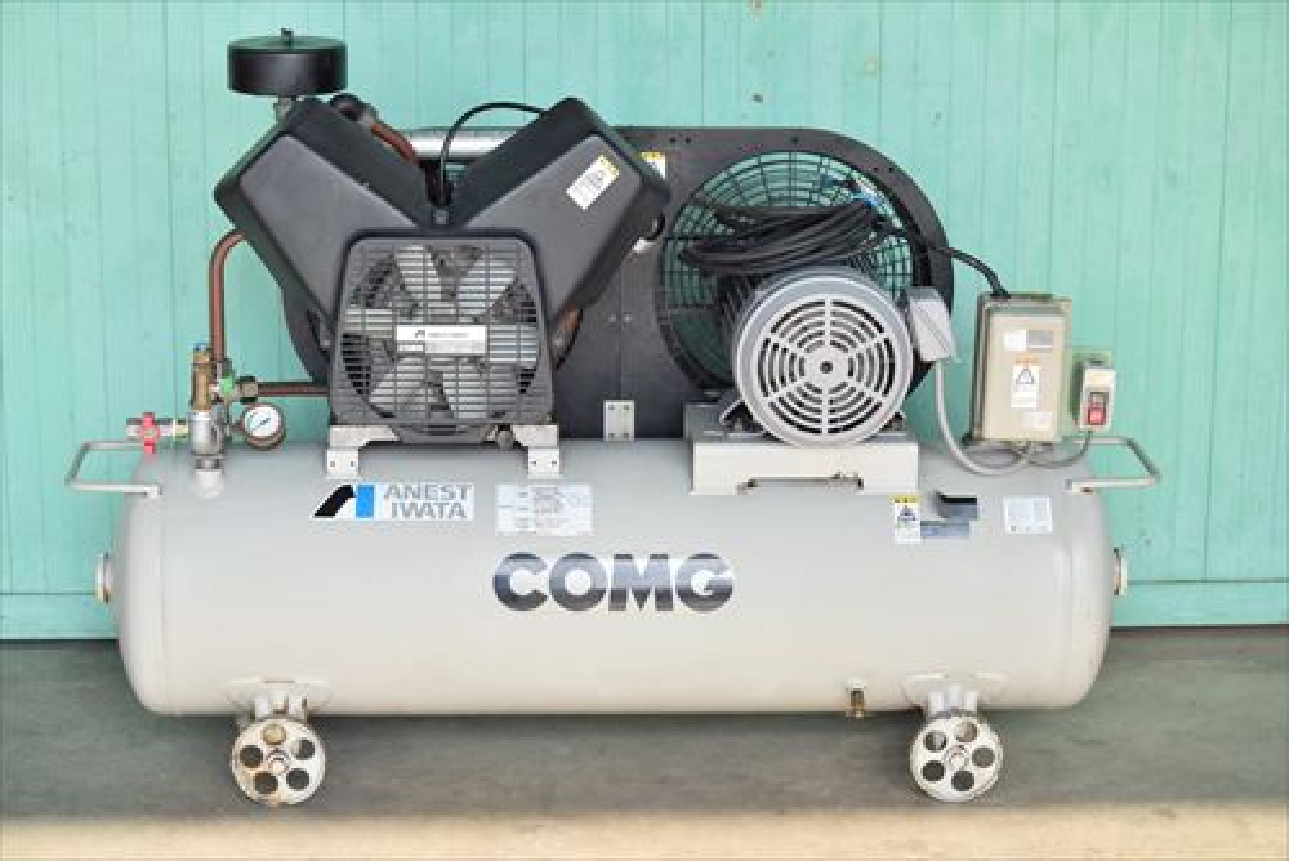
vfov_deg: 16.6
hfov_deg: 24.6
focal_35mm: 82
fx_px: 2956
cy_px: 430
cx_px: 644
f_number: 6.3
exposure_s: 1/2000
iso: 1250
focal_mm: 55
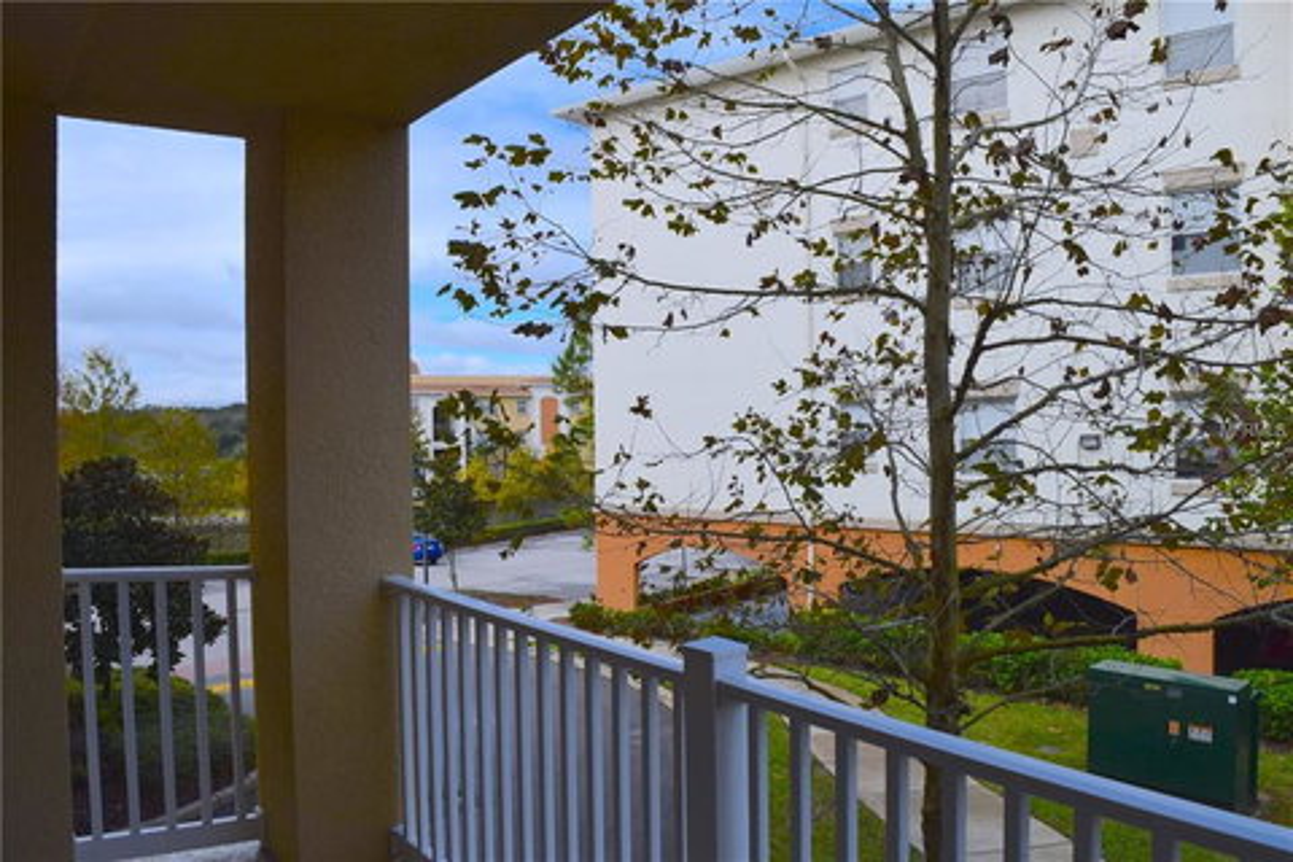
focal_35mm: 27
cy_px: 431
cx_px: 646
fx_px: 970
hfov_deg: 67.4
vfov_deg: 47.9
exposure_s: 1/400
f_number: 10
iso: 200
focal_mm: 18
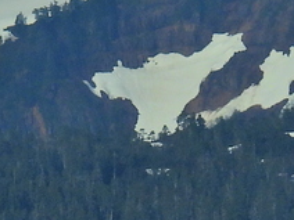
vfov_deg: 0.3
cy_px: 126
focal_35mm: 4836
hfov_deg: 0.4
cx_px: -333
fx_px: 41073
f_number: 5.6
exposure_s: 1/1000
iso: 100
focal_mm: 143
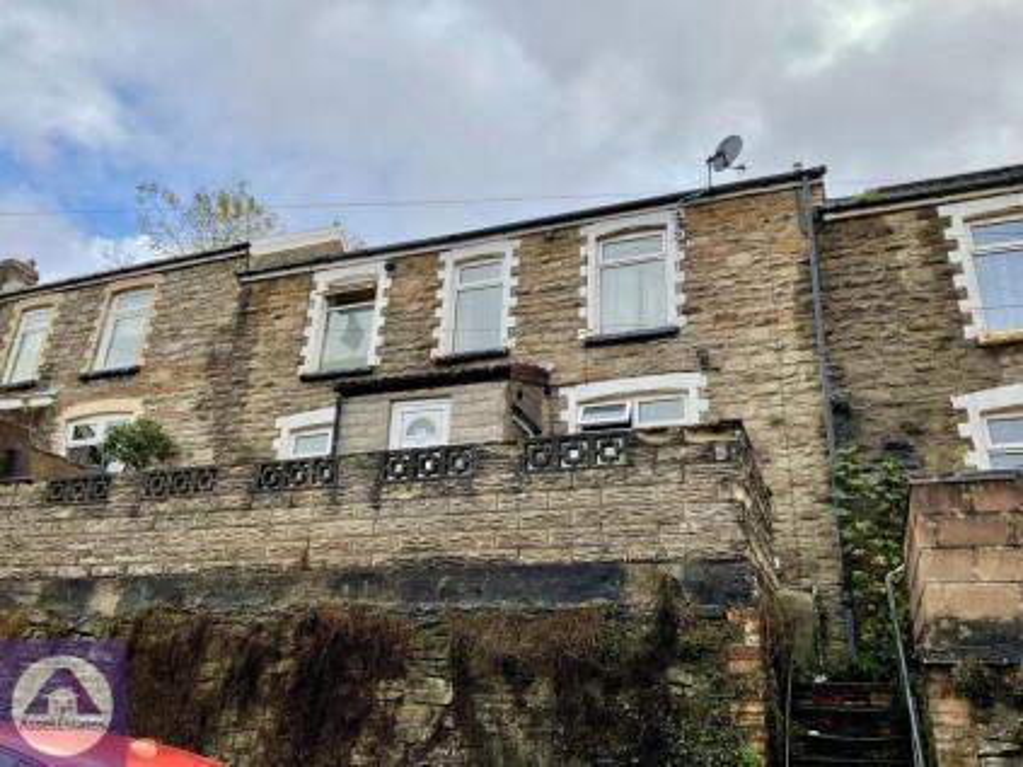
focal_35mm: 29
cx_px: 512
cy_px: 384
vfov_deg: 48.2
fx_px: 857
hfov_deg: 61.7
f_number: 1.8
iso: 16
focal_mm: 3
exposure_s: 1/719
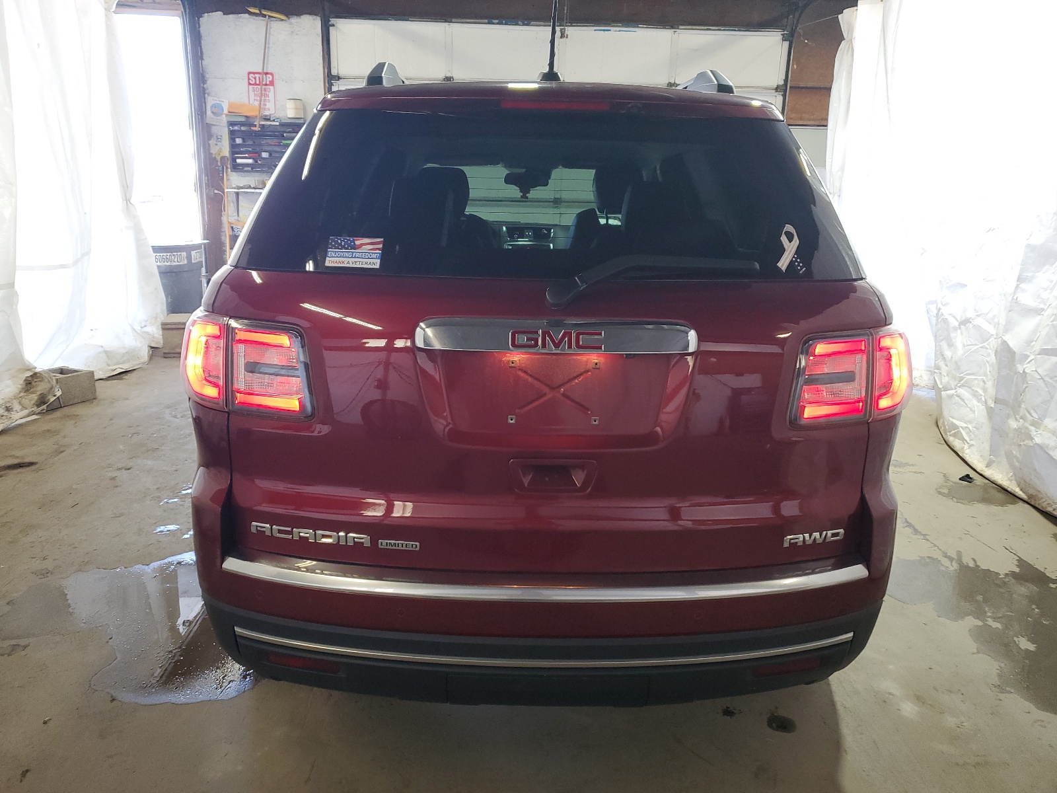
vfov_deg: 53.1
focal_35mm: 26
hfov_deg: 67.3
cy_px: 396
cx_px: 528
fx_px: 794
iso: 97
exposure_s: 1/60.2
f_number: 1.5
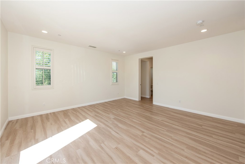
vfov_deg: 81.2
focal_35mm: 14
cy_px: 82
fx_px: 95
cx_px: 122
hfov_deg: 104.2
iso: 100
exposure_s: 1/125
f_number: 5.6
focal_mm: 14
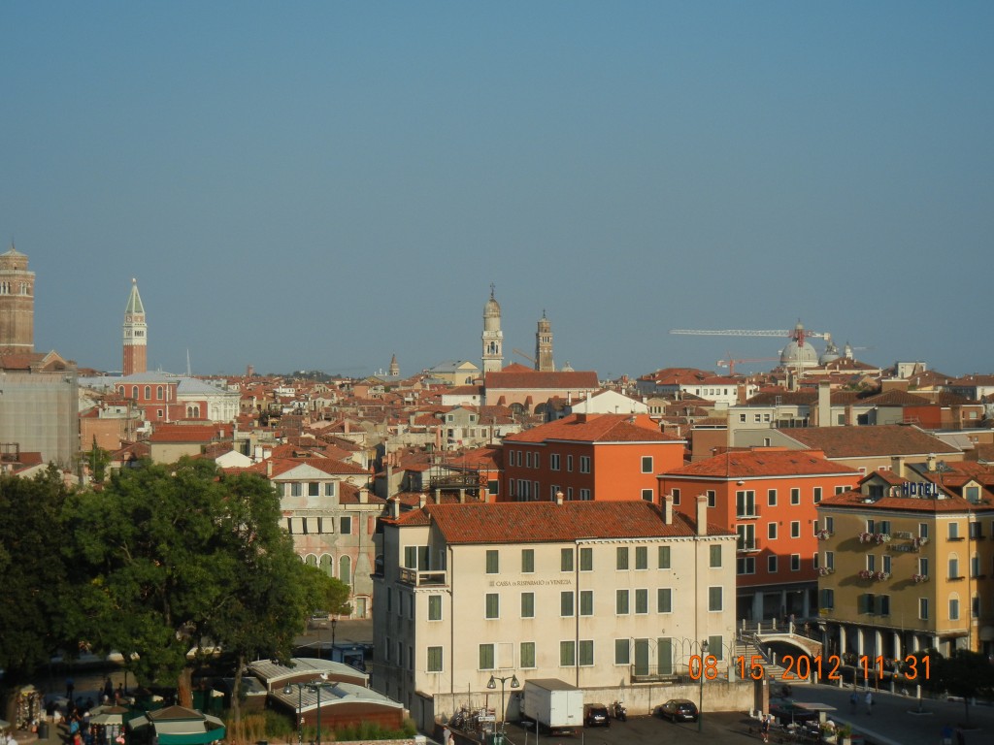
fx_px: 2211
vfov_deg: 19.1
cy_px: 372
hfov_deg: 25.3
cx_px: 497
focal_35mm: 77
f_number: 8.6
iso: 160
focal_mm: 13.9
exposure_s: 1/414
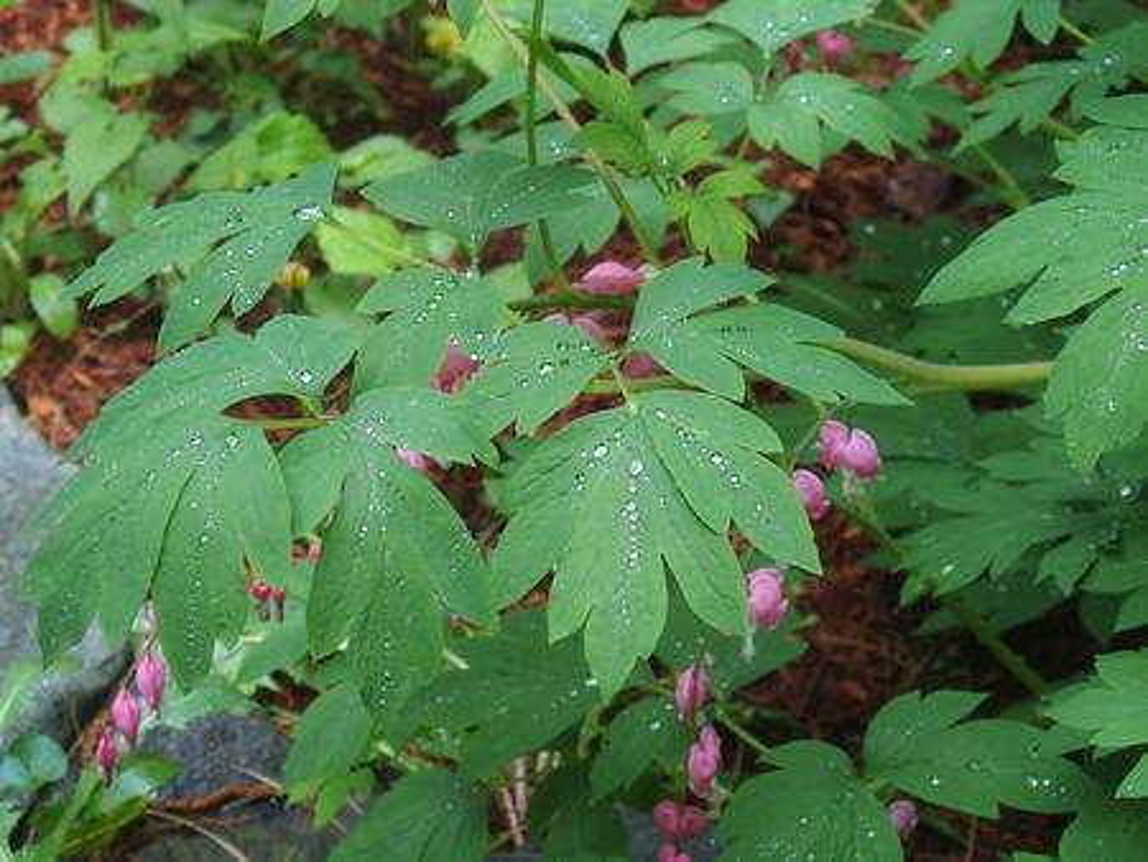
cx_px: 574
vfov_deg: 19.4
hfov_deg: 25.6
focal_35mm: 76
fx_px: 2522
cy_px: 431
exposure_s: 1/80
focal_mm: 16.1
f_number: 2.8
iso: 200
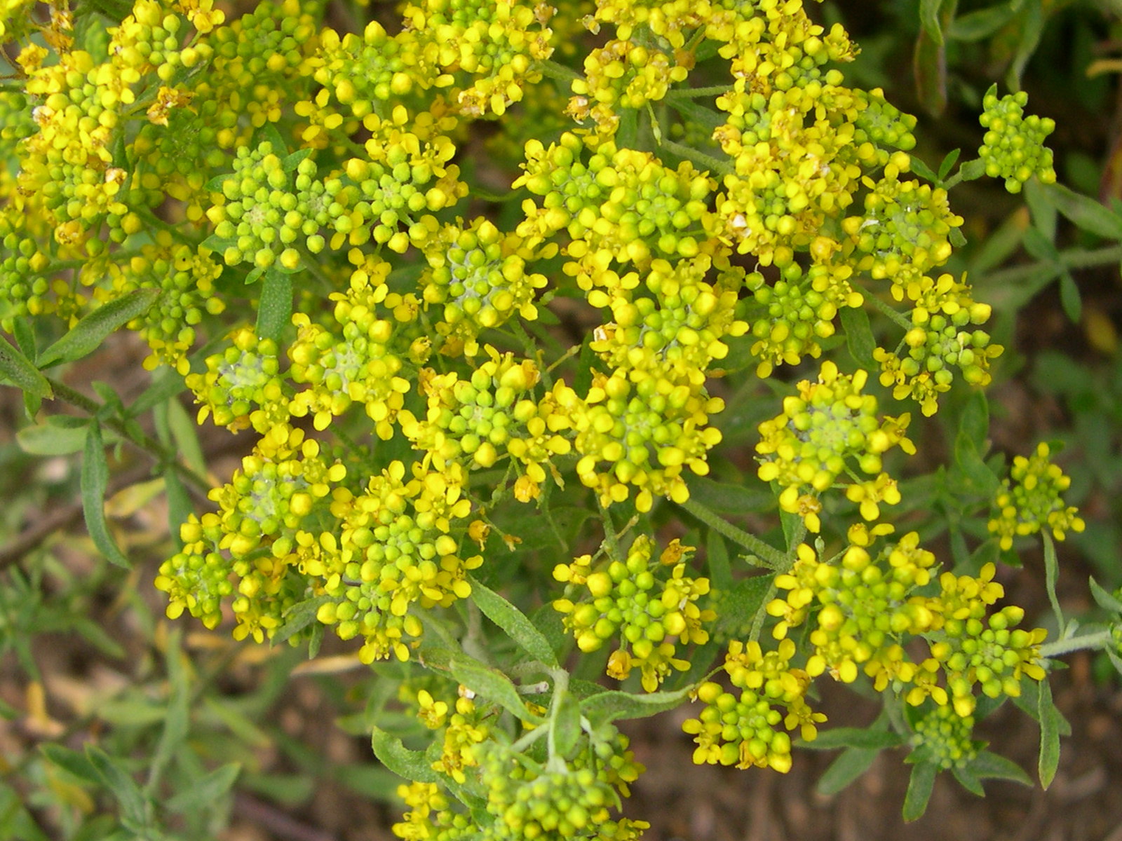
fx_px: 1232
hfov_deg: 49.0
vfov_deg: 37.7
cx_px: 561
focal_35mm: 38
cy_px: 420
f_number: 2.8
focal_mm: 8
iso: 100
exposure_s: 1/429
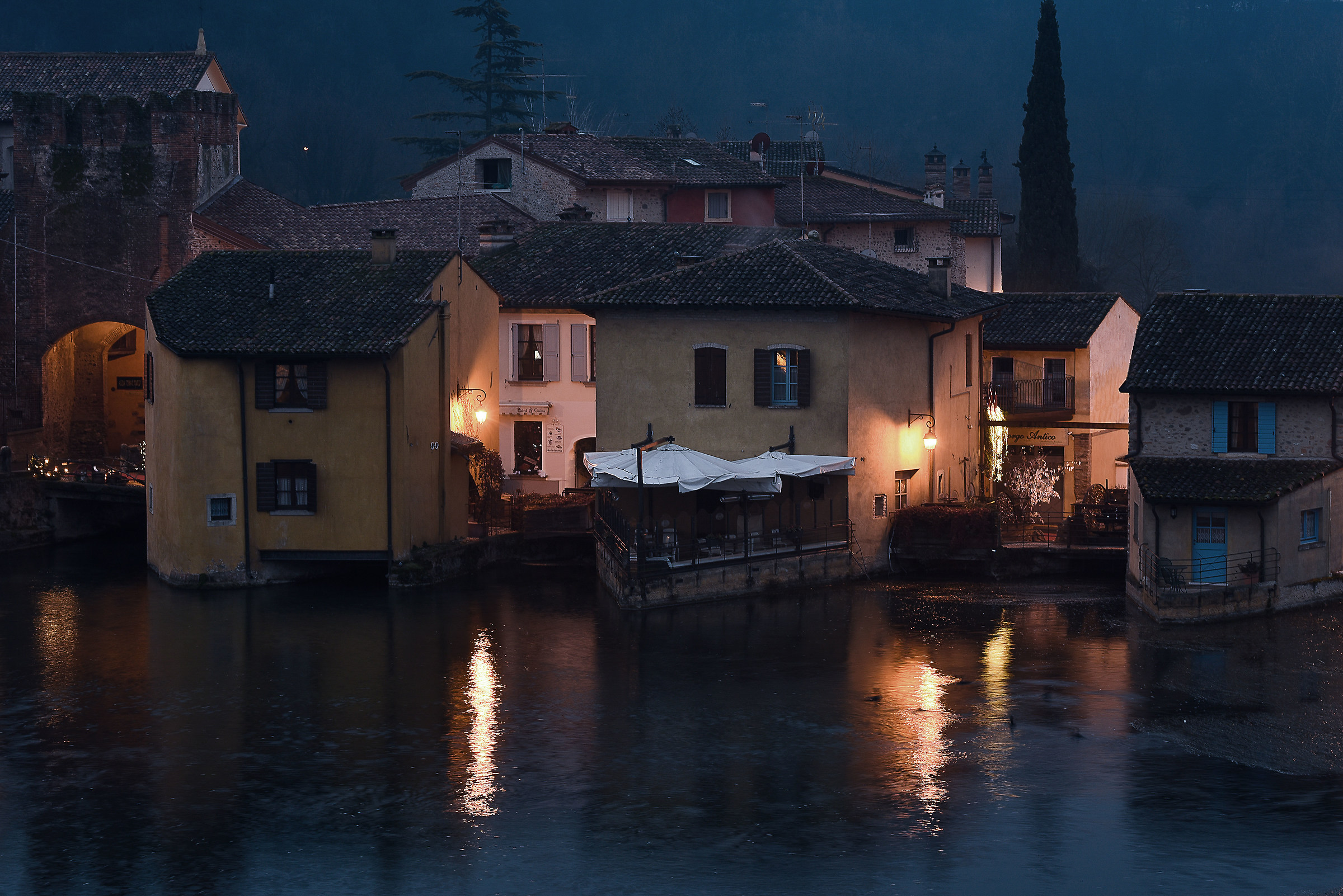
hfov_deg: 22.6
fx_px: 3359
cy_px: 448
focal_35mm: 90
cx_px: 672
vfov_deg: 15.2
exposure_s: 1.3
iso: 100
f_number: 8
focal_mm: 90
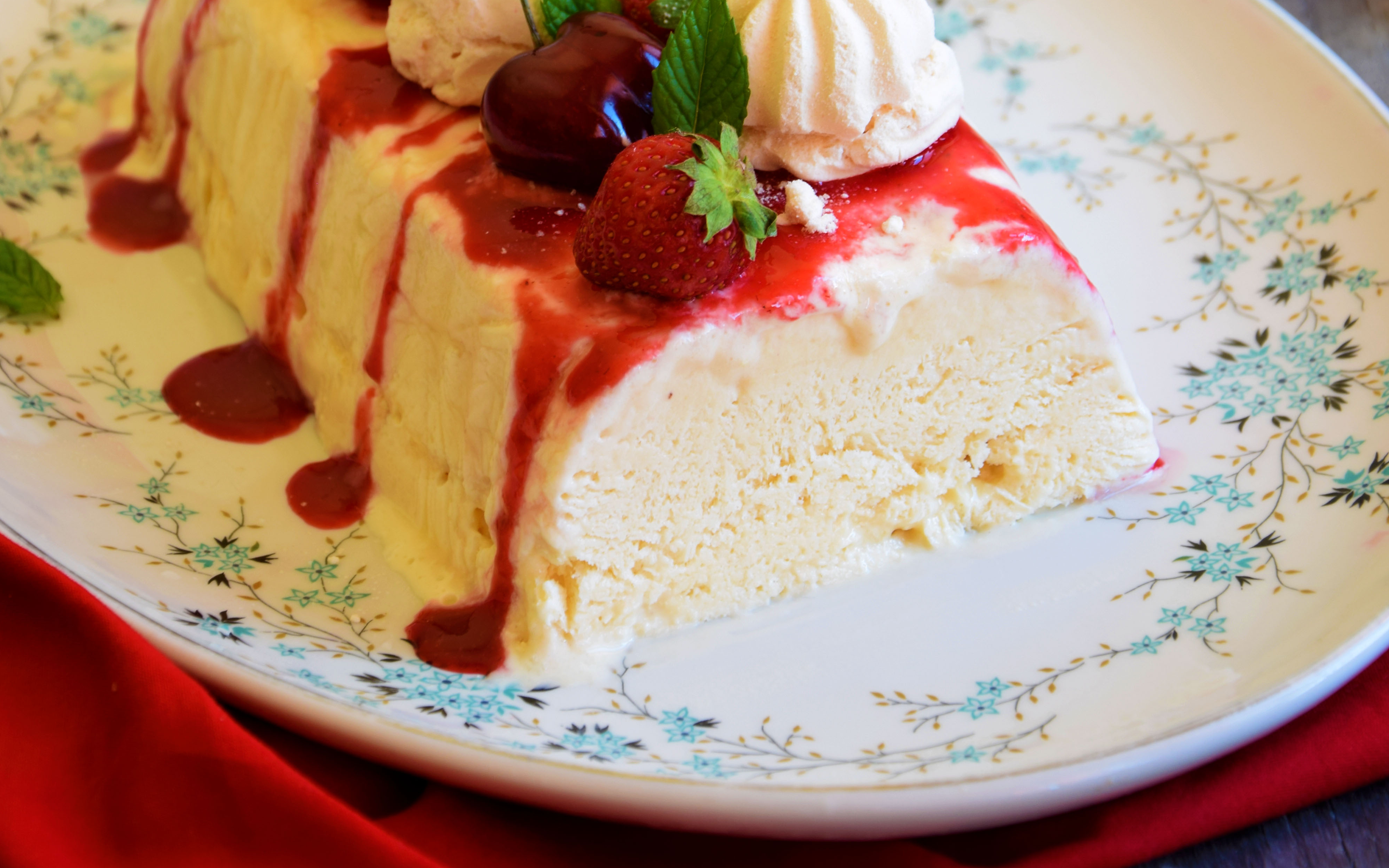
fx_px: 5413
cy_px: 4
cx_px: 695
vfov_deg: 9.1
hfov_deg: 14.6
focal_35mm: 143
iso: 200
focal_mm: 62
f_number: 5.3
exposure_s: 1/13
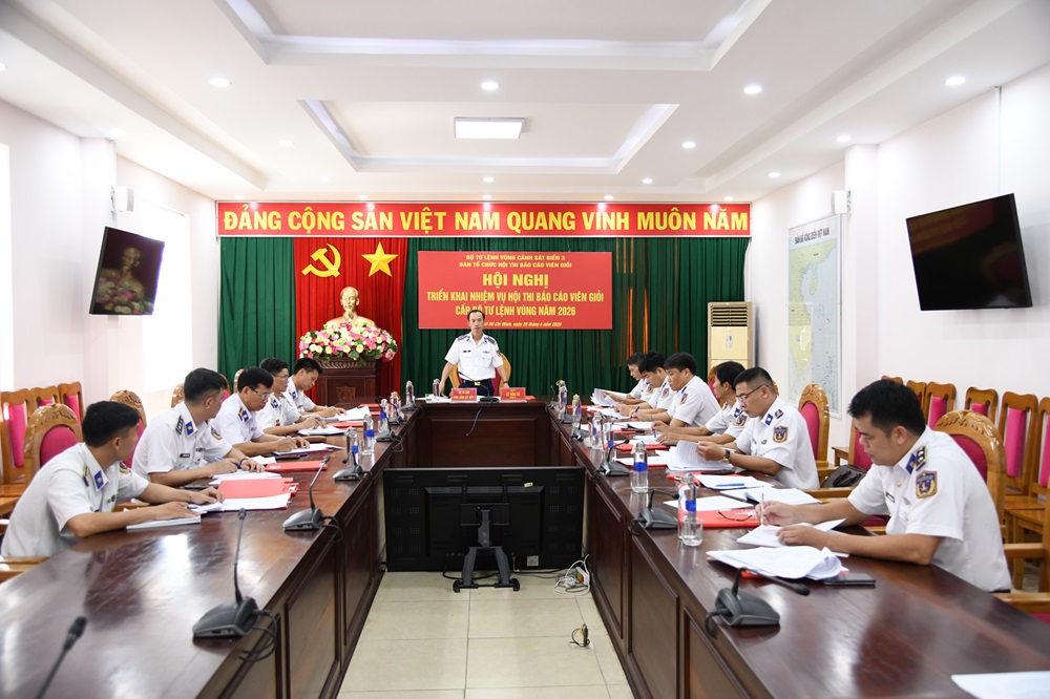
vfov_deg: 43.6
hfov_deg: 61.9
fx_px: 875
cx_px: 525
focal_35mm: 30
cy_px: 350
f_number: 4
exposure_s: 1/125
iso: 1250
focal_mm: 30
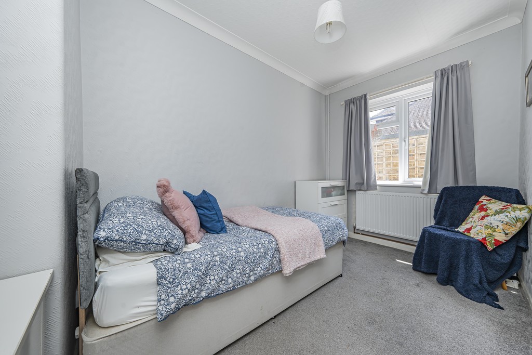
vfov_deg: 90.0
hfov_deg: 112.6
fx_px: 177
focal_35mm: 12
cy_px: 178
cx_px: 266
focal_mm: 12
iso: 320
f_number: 9
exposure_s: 1/50
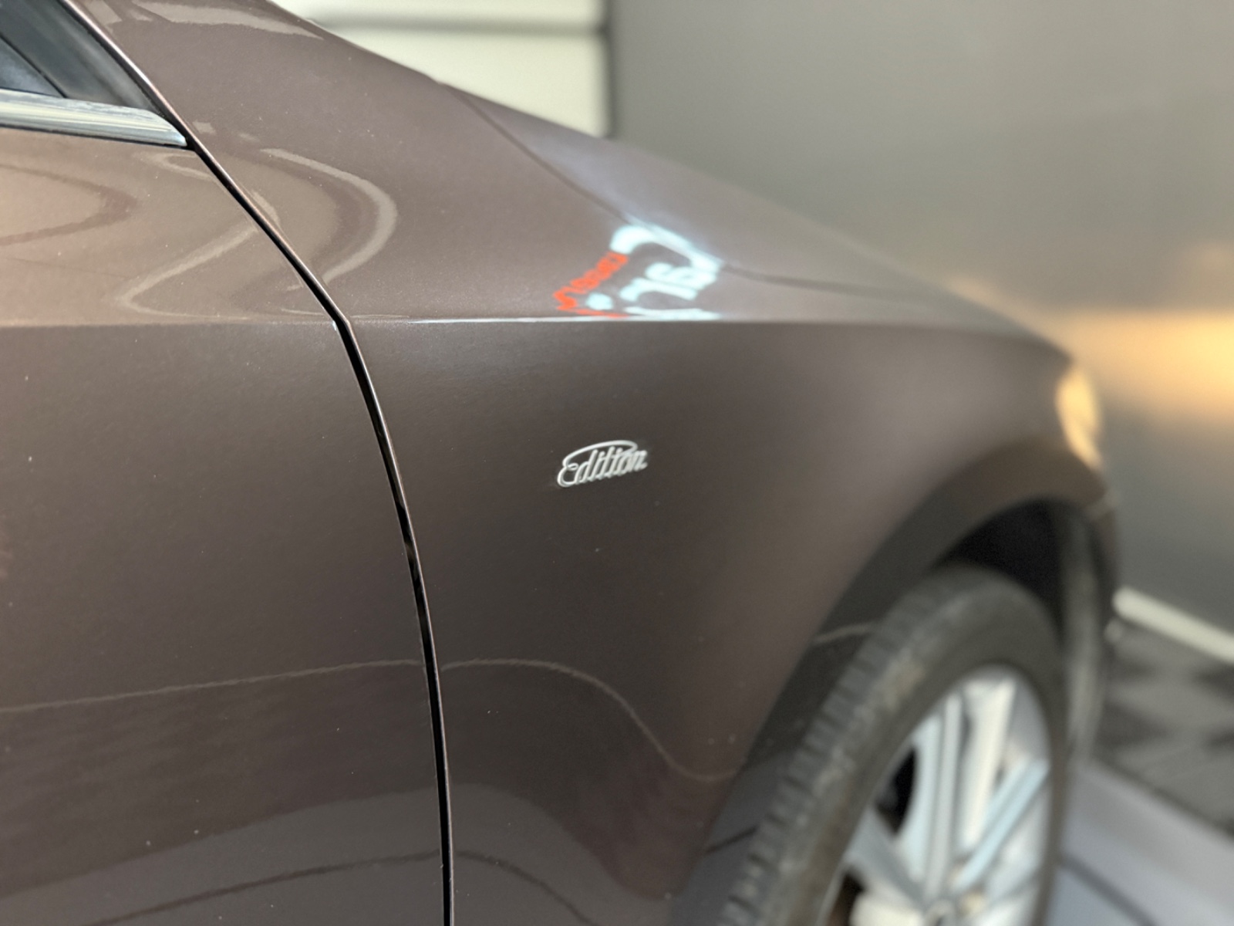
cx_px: 617
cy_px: 463
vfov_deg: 56.8
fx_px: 856
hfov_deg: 71.6
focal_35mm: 24
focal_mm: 6.76
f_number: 1.78
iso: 1000
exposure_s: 1/33
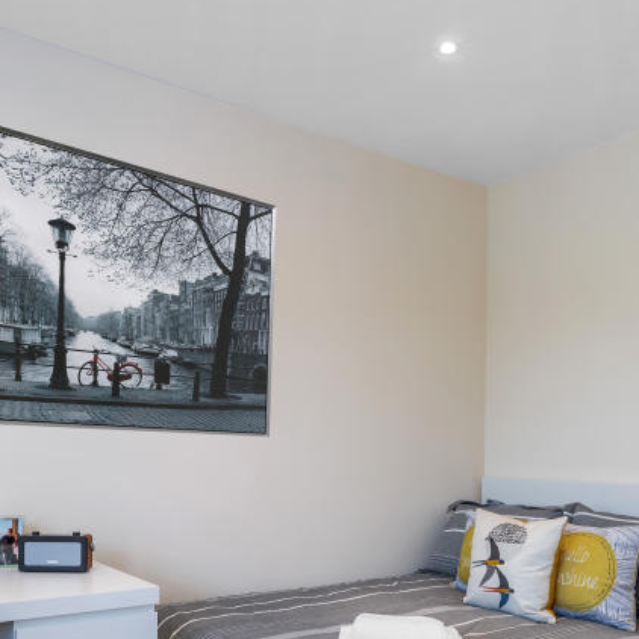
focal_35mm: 33
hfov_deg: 49.6
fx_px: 689
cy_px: 508
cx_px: 279
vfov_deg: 47.2
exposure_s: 1/2
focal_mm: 16
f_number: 14
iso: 320
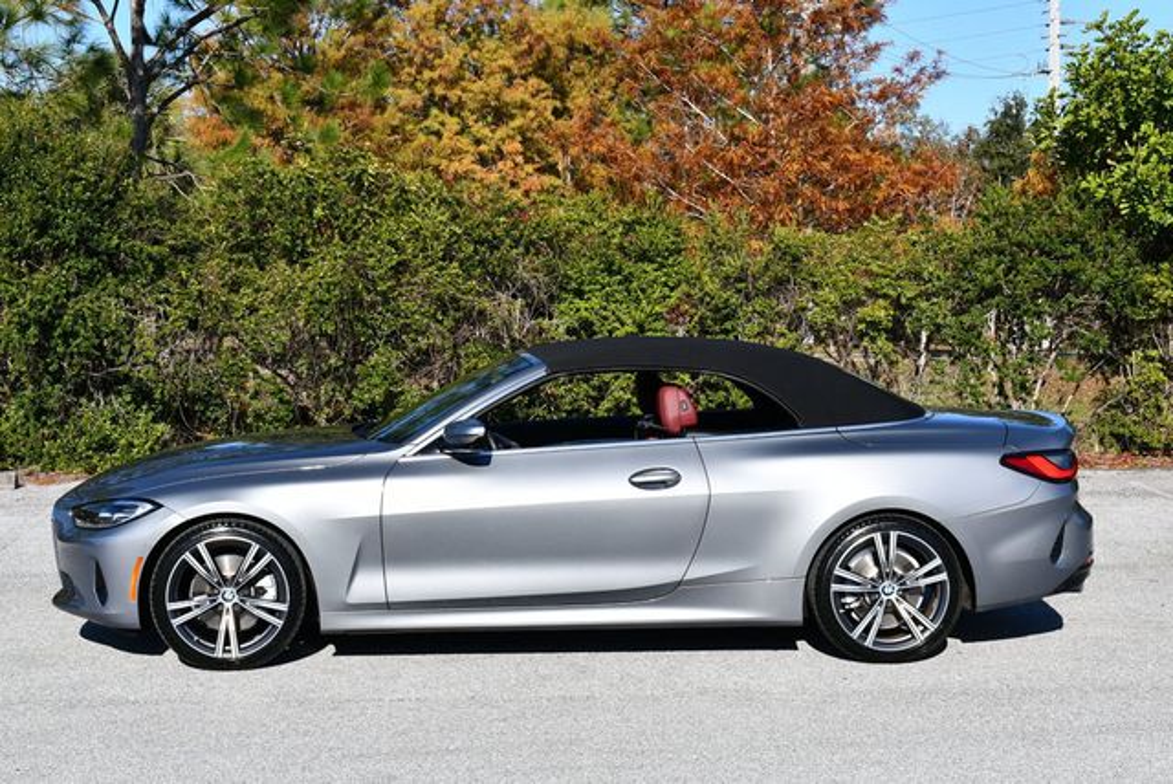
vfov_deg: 20.1
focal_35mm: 68
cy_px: 392
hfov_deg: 29.6
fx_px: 2218
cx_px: 586
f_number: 9
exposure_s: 1/320
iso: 100
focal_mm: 34
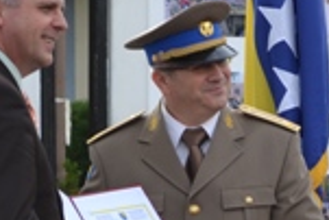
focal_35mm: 305
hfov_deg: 6.7
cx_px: 305
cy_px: 225
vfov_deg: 4.5
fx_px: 2790
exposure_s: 1/125
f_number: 5.6
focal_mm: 48
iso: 100
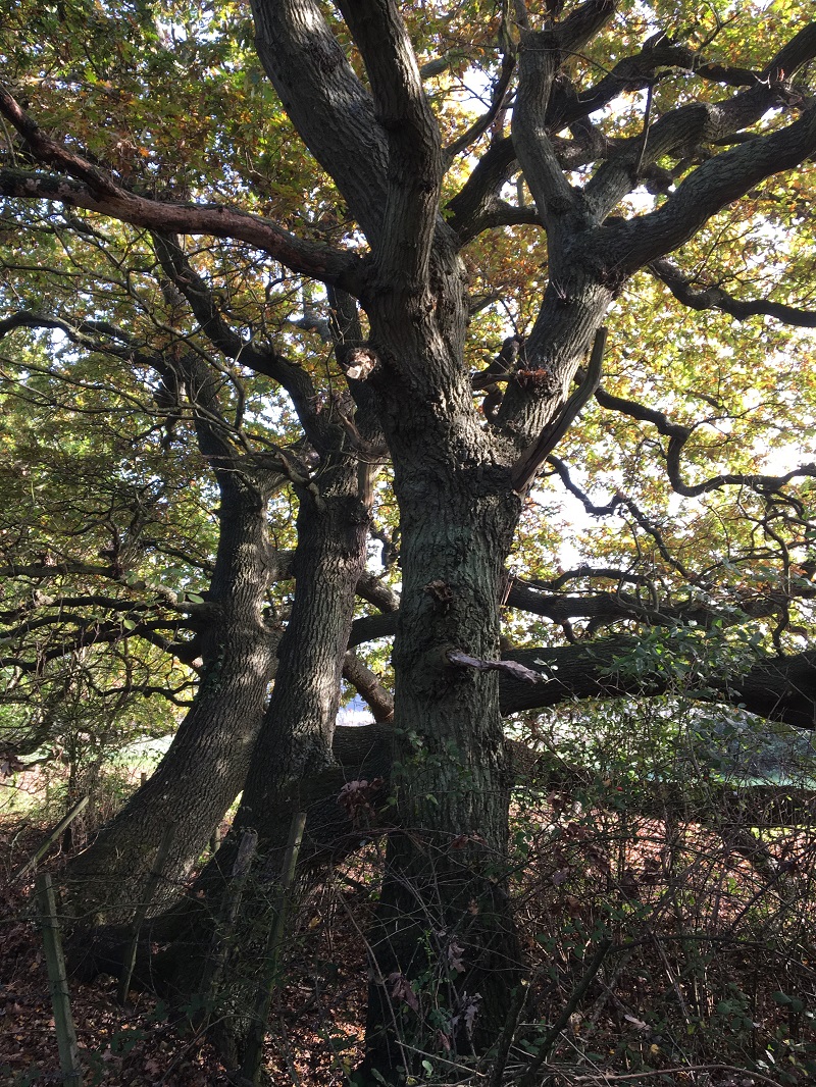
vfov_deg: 61.6
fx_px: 911
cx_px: 408
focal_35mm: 29
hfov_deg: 48.2
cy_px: 544
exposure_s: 1/100
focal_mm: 4.15
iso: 32
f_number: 2.2
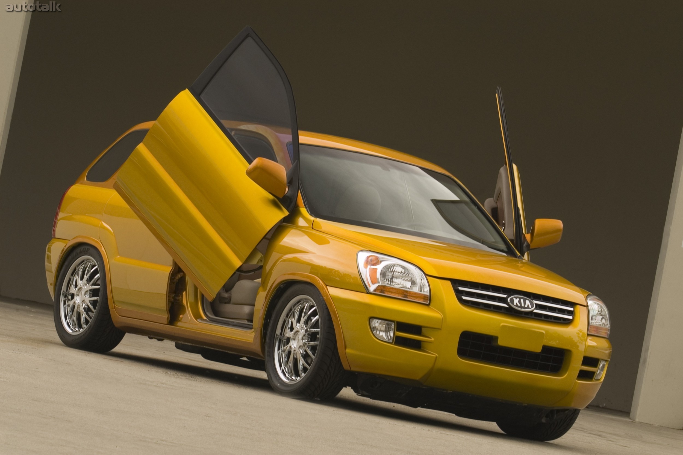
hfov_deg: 12.2
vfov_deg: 8.2
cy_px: 228
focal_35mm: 168
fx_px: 3185
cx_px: 342
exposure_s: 1/8
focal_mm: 112
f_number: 11
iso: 200
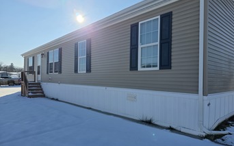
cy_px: 78
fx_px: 159
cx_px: 119
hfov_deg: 72.6
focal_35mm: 25
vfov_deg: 49.1
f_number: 1.7
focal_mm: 6.3
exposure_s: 1/7944
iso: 50
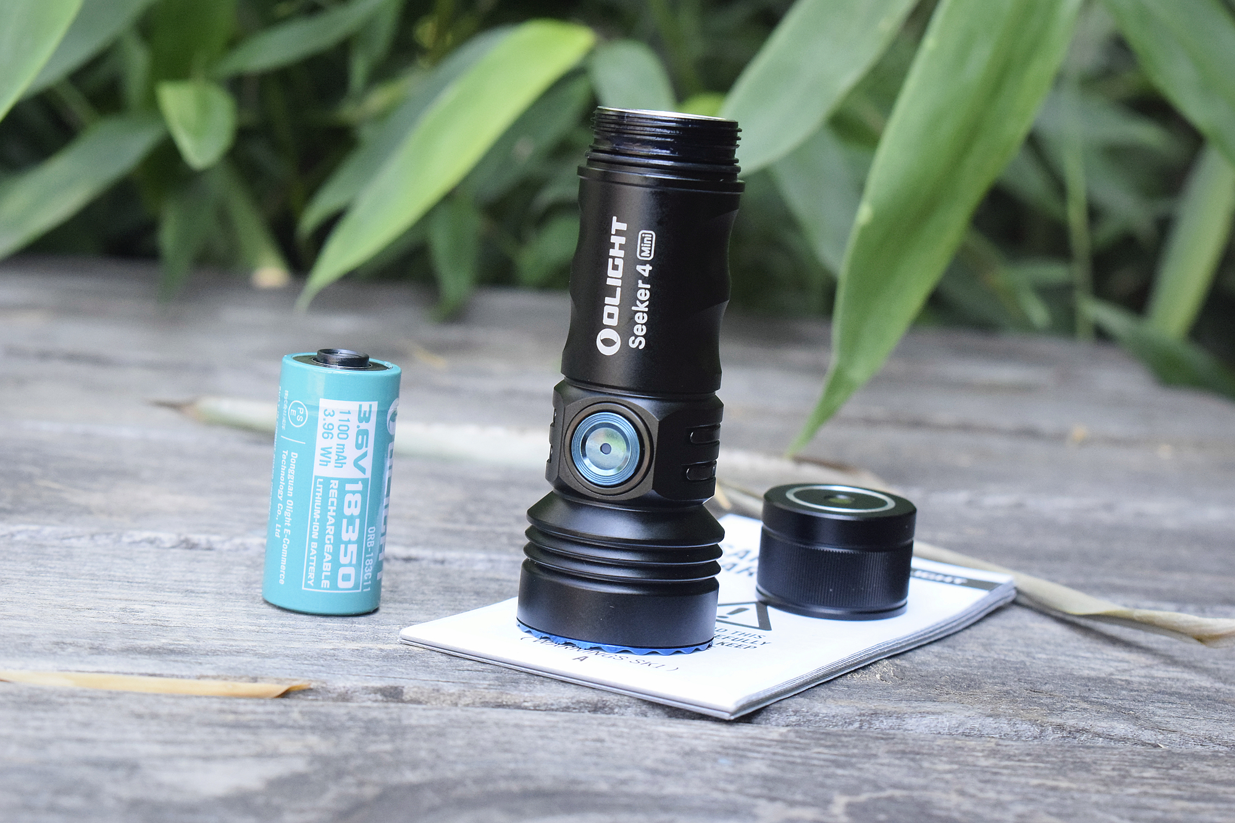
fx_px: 2830
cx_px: 618
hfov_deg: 24.6
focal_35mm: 82
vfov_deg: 16.6
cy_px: 412
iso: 3200
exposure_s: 1/320
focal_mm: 55
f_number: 9
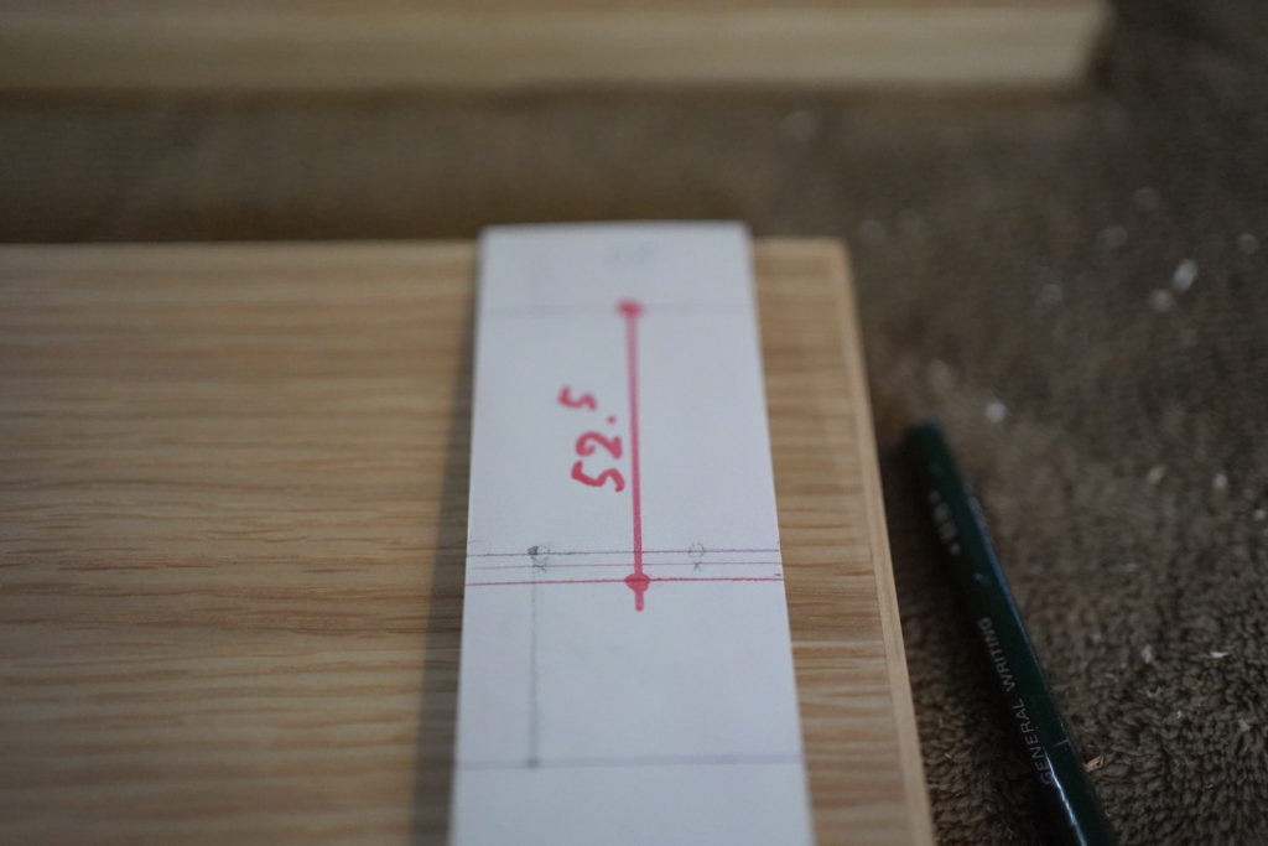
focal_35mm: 35
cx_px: 634
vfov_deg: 37.9
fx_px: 1233
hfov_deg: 54.4
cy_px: 423
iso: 10000
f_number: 1.8
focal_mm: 35
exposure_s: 1/1600
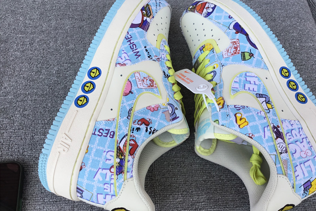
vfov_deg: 36.9
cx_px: 175
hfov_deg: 53.0
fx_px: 316
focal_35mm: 36
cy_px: 103
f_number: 2.4
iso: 25
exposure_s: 1/196
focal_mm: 3.3
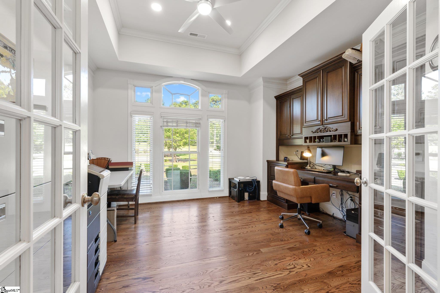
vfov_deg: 73.7
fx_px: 196
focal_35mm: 16
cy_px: 146
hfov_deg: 96.7
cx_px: 220
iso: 200
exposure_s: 1/2
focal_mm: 16
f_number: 9
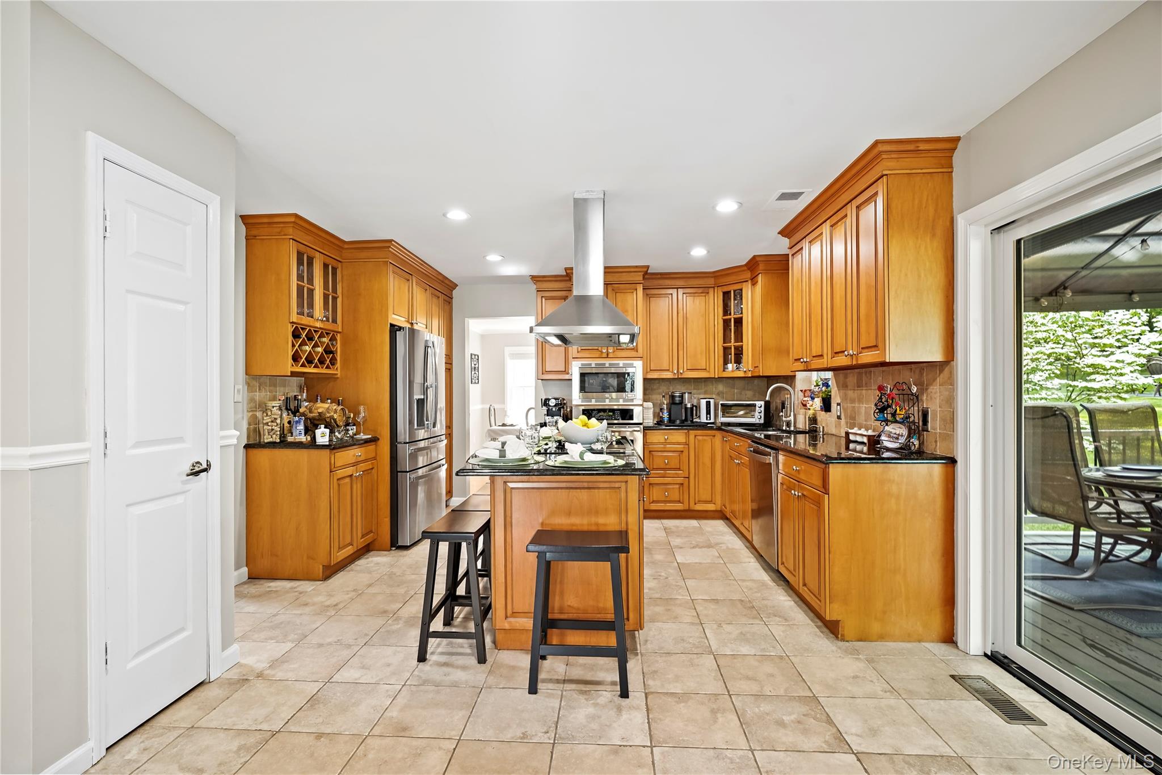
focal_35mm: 16
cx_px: 581
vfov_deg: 73.7
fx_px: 516
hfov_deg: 96.7
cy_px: 388
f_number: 7.1
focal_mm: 16
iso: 1000
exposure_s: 1/3
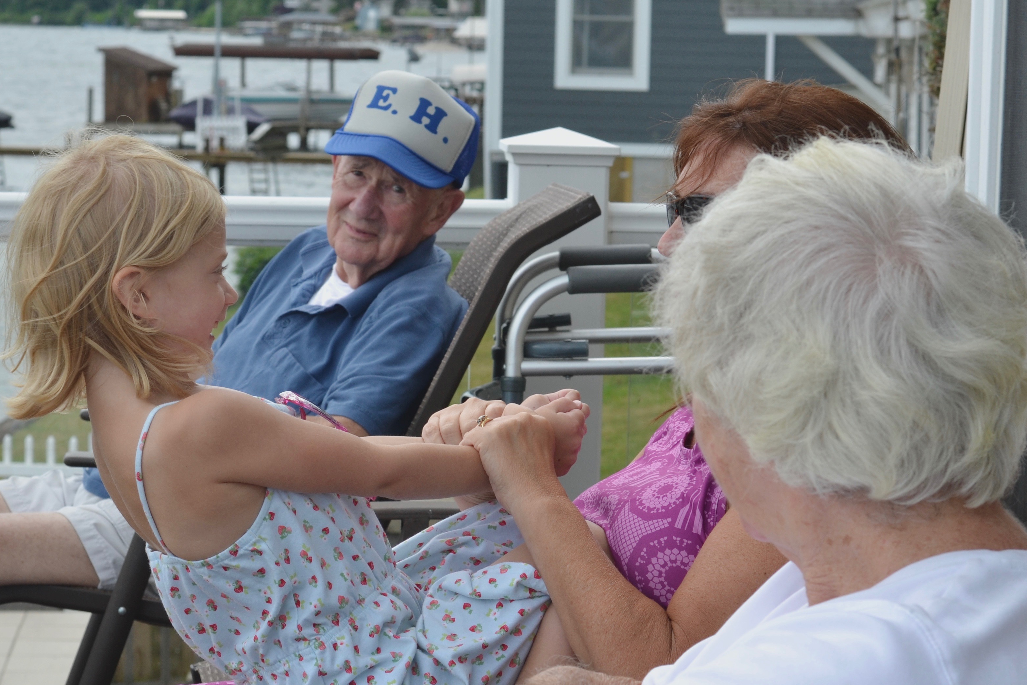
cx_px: 451
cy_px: 419
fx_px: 3138
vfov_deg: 12.4
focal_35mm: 110
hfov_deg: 18.6
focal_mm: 50
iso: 200
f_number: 8
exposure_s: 1/200
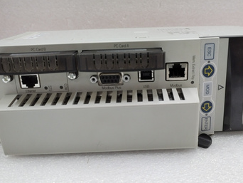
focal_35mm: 38
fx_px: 267
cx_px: 144
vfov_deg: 37.8
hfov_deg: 48.7
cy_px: 97
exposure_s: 1/50
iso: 301
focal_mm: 4.75
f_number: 1.8
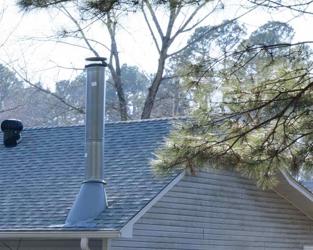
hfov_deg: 13.1
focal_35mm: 137
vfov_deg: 11.0
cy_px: 307
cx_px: -186
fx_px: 1269
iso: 100
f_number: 9
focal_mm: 45
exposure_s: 1/125
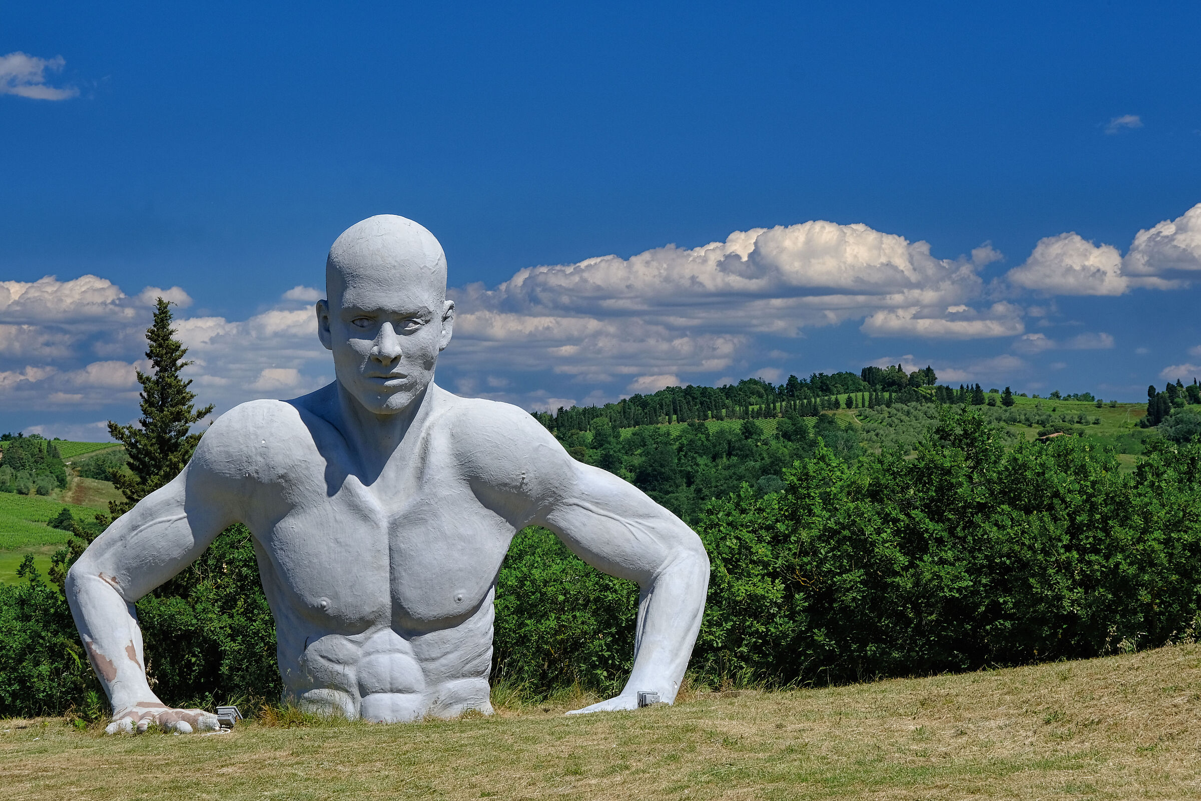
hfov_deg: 19.5
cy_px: 400
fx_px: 3503
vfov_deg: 13.0
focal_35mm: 105
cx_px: 600
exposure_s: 1/75
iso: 200
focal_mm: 69.8
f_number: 11
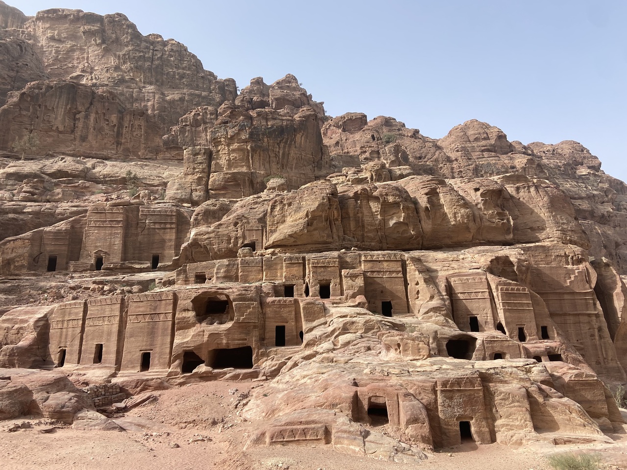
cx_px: 314
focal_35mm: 26
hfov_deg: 67.3
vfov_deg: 53.1
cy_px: 235
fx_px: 471
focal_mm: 4.25
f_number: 1.8
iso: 32
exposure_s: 1/1866
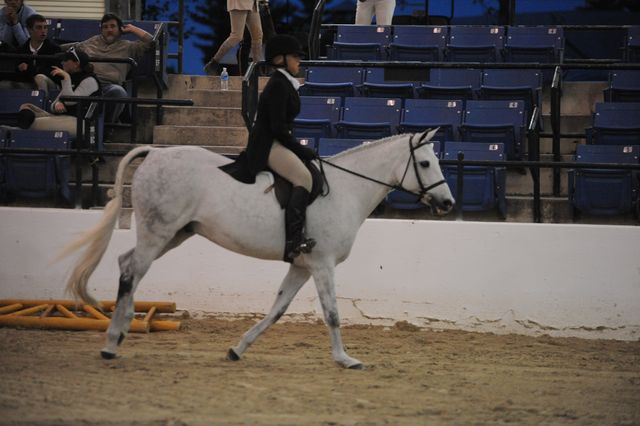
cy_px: 213
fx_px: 2665
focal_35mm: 150
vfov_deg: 9.1
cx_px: 320
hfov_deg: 13.7
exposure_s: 1/500
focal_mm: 150
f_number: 2.8
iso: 6400
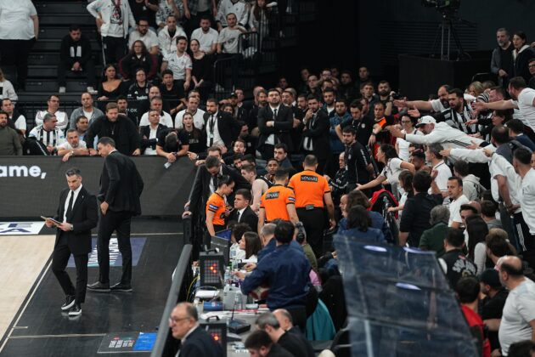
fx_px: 2972
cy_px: 178
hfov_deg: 10.3
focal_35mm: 200
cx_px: 268
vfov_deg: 6.9
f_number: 3.2
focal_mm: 200
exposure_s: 1/1250
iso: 2000
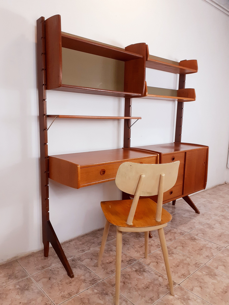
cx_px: 114
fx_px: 238
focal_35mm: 27
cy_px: 152
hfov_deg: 51.4
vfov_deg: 65.3
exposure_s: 1/100
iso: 80
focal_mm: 3.6
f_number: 1.9
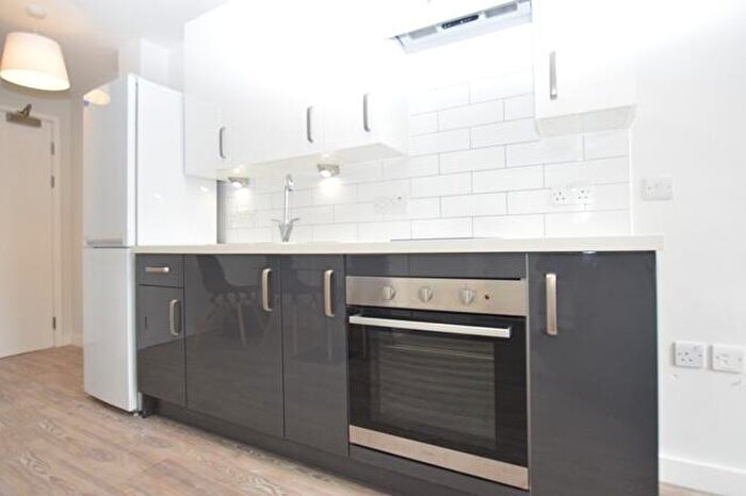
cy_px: 248
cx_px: 373
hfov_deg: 90.0
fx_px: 373
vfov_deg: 67.3
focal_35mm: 18
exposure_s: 1/100
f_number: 5
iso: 800
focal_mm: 12
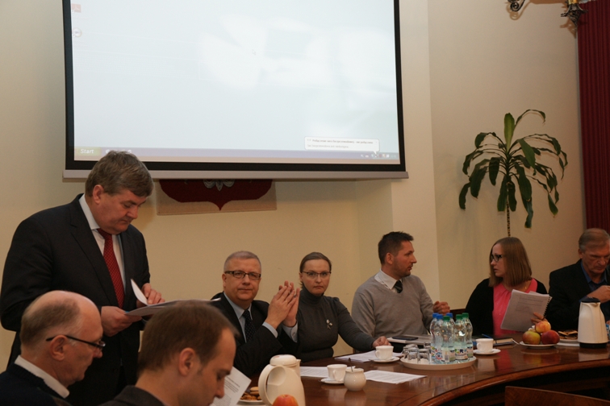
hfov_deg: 39.6
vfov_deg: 27.0
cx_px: 305
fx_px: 847
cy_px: 203
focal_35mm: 50
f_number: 5.6
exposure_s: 1/80
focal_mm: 50
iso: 800
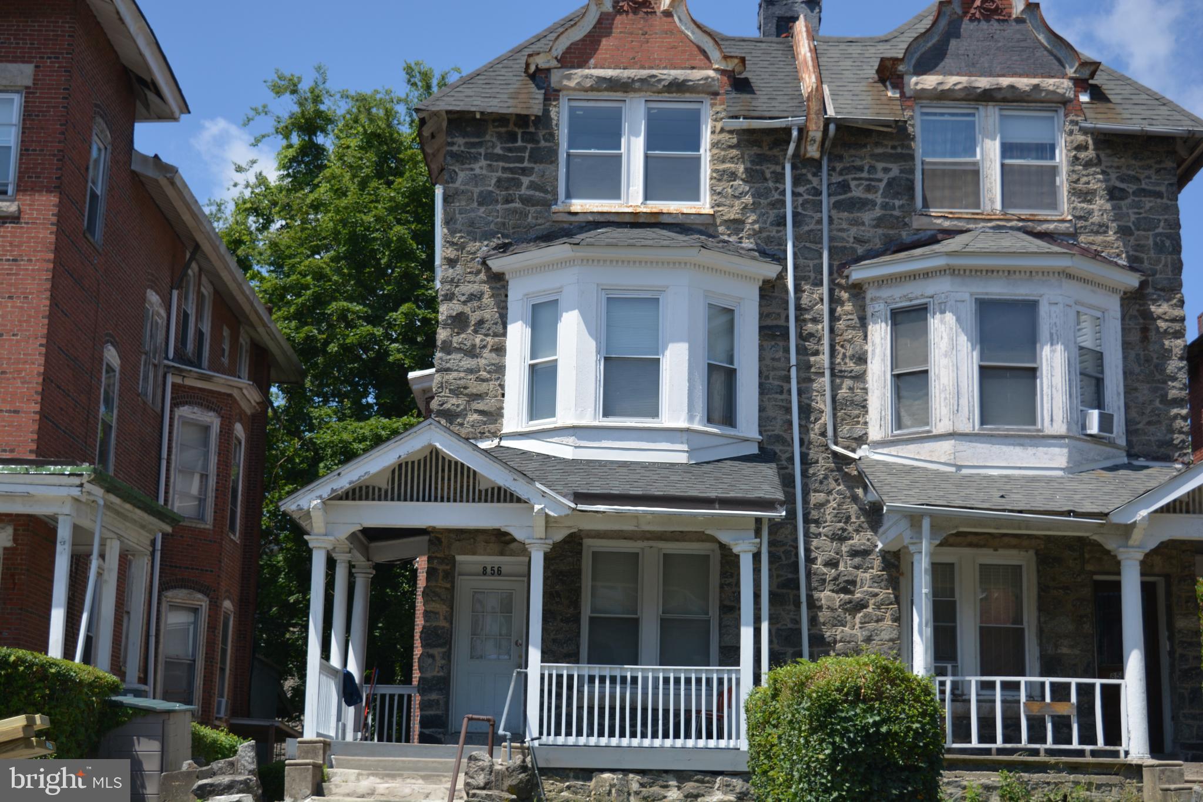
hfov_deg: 35.1
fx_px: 1904
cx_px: 602
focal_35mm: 57
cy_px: 401
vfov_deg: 23.8
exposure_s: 1/1250
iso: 200
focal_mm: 38
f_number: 4.8
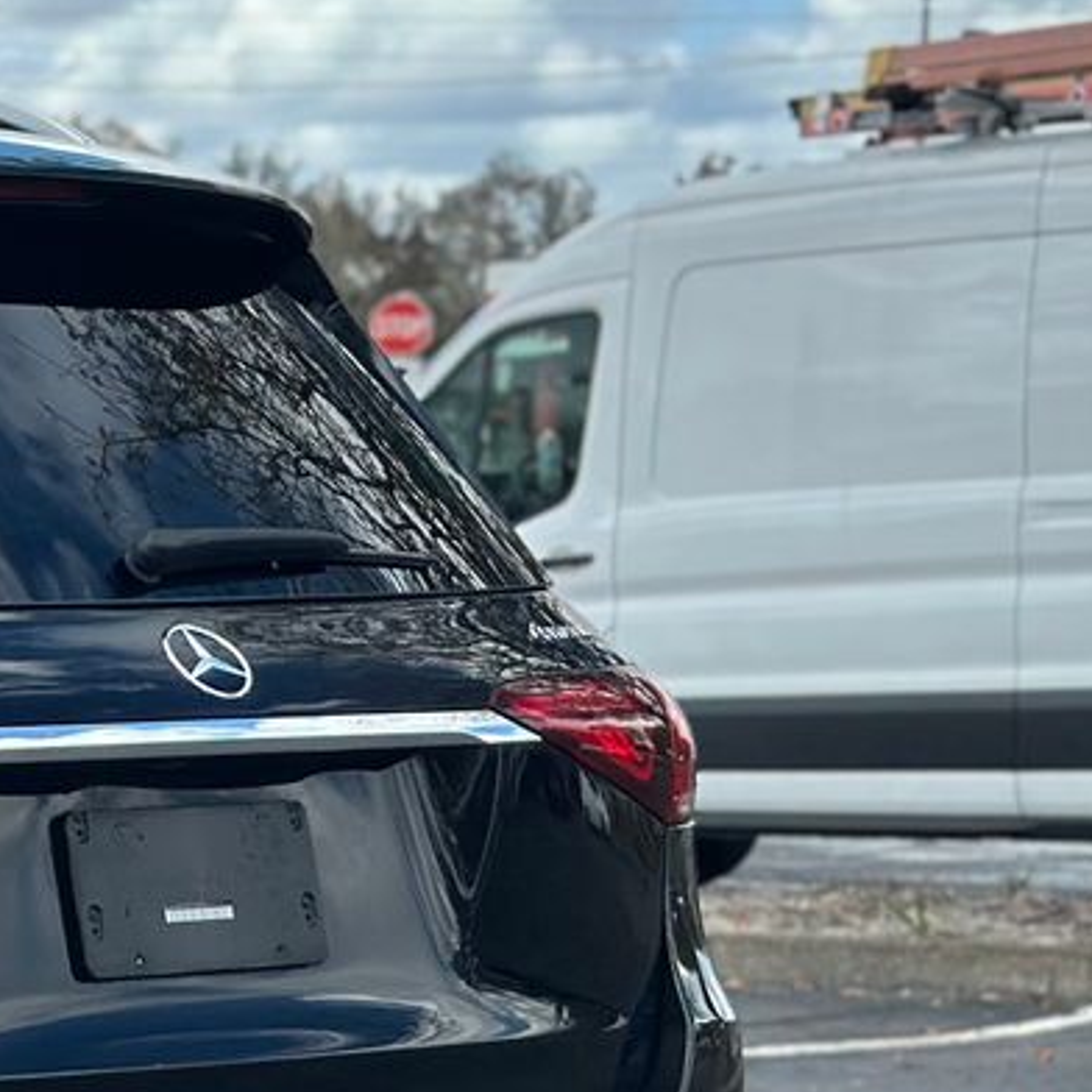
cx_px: -1078
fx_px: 6174
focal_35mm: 173
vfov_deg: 10.1
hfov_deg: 9.5
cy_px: 981
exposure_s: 1/2160
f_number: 1.78
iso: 80
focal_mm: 6.86
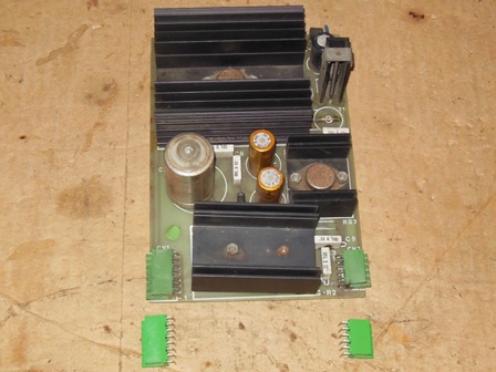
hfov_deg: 33.8
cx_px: 248
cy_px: 186
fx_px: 817
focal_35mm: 57
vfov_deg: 25.7
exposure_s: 1/60
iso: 200
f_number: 4.1
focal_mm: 10.2
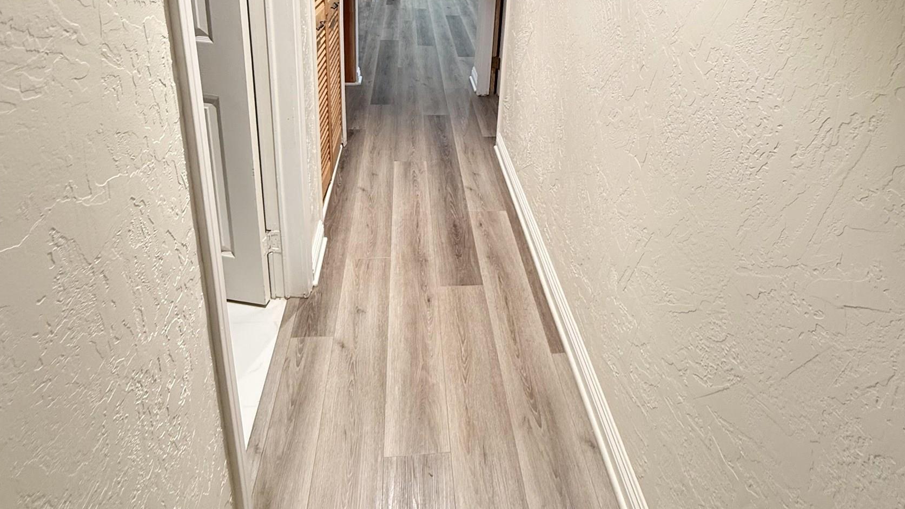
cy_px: 45
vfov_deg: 47.8
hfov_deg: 83.8
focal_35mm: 21
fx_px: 504
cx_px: 454
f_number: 2.2
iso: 200
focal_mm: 2.22
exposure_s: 1/120
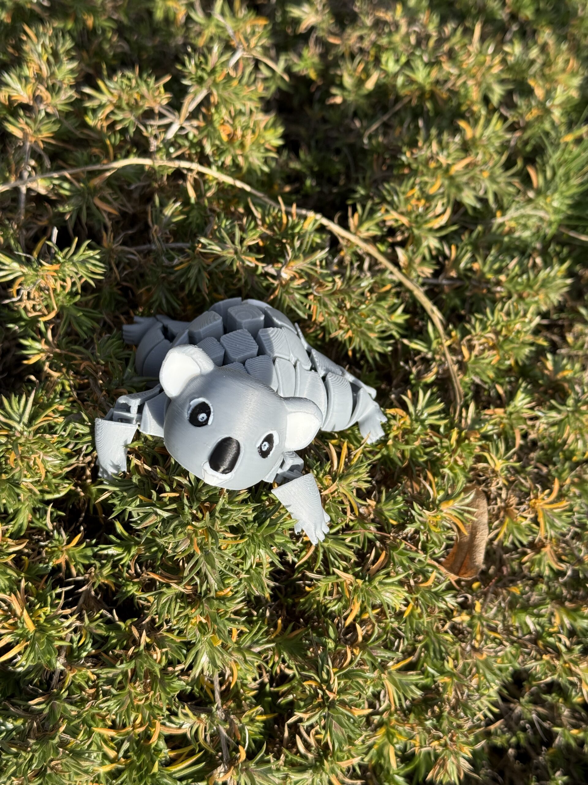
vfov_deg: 39.7
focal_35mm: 48
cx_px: 294
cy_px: 392
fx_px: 1087
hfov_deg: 30.3
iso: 64
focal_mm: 6.76
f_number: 1.78
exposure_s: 1/1931
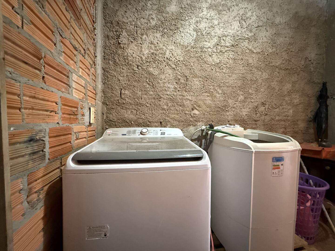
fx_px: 135
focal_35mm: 14
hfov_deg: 102.1
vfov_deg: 85.7
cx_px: 168
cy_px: 126
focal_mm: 2.22
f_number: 2.2
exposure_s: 1/40
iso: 1000
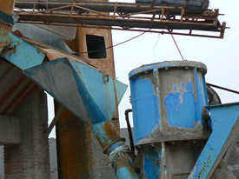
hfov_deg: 32.3
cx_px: 70
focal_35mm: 59
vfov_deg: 24.8
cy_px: 105
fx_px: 407
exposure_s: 1/30
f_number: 2.8
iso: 100
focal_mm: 6
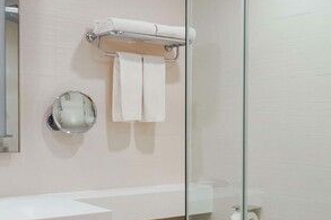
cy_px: 152
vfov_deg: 23.2
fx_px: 533
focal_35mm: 58
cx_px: 226
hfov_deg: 34.1
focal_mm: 20
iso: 320
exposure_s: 1/30
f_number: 3.2
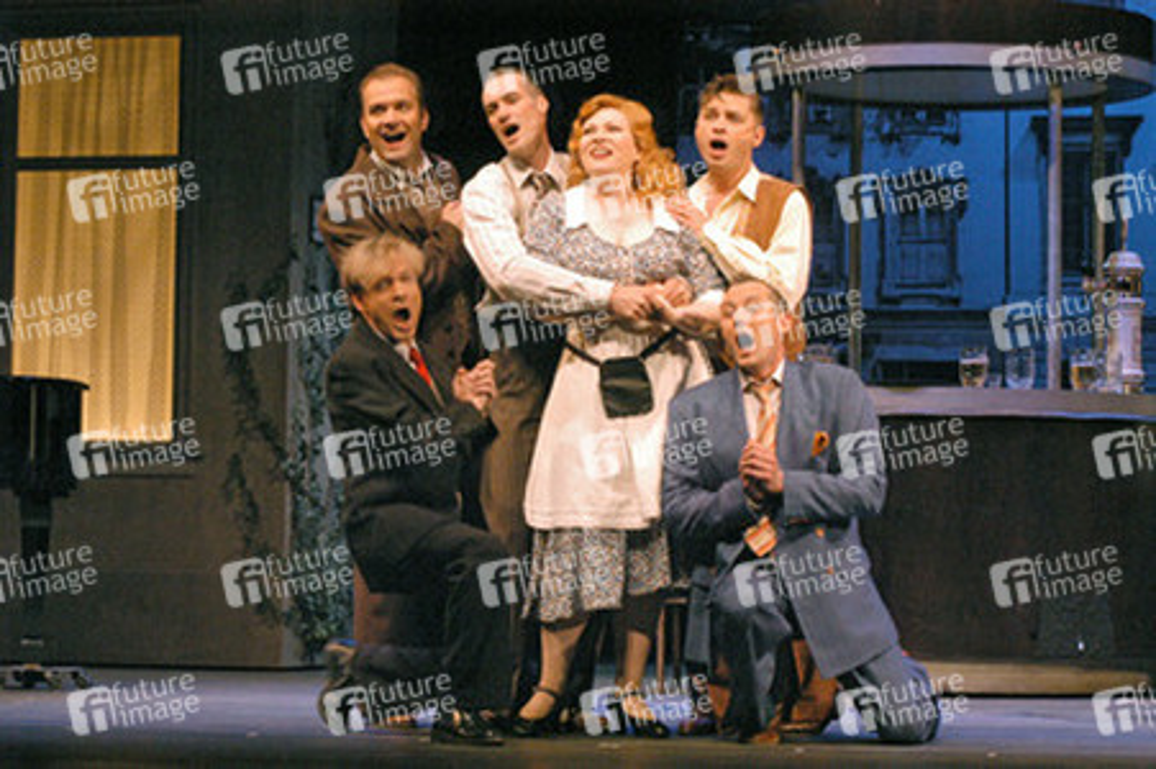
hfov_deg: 17.1
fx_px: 3850
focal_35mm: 120
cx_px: 578
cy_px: 384
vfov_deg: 11.4
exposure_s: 1/60
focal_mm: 80
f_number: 6.3
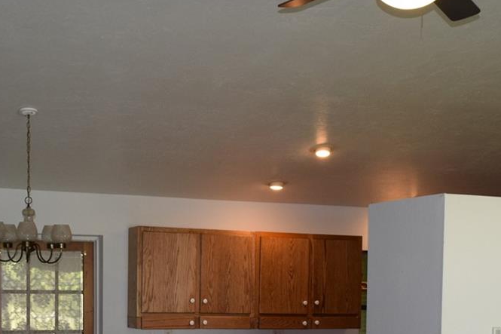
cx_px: 273
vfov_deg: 20.3
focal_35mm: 65
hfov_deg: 30.9
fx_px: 904
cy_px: 335
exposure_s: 1/125
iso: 800
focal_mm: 18
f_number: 5.6
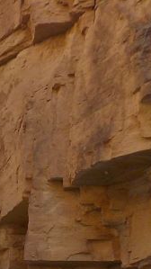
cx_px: 59
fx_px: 933
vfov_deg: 16.3
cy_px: 221
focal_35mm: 131
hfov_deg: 9.2
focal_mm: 4.1
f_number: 3.3
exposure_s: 1/200
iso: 125
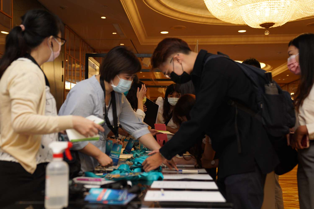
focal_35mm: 46
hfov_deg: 42.7
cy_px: 104
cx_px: 157
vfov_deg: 29.2
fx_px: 401
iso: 1600
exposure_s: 1/200
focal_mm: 46
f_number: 2.8
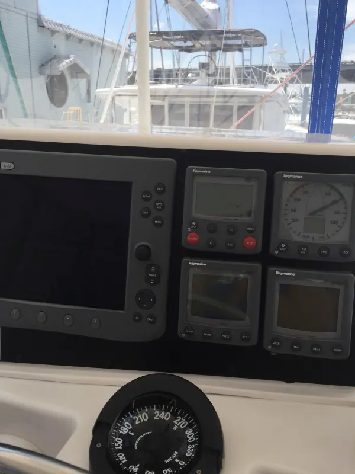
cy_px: 237
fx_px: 397
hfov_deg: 48.2
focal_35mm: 29
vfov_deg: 61.7
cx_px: 178
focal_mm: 4.15
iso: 32
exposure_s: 1/1364
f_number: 2.2
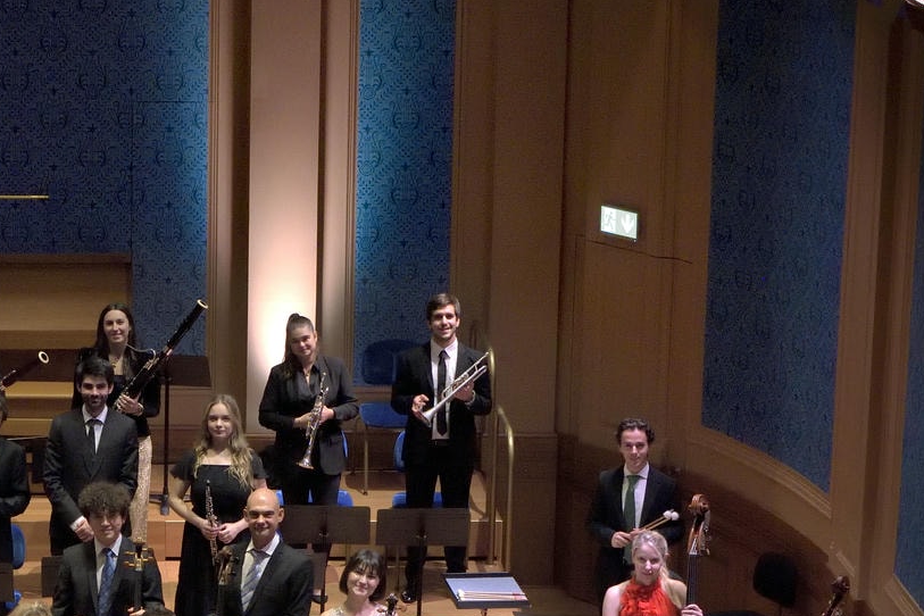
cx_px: -31
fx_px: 3978
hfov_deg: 13.1
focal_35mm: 155
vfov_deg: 8.8
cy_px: 548
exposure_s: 1/80
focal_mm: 70
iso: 2500
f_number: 8
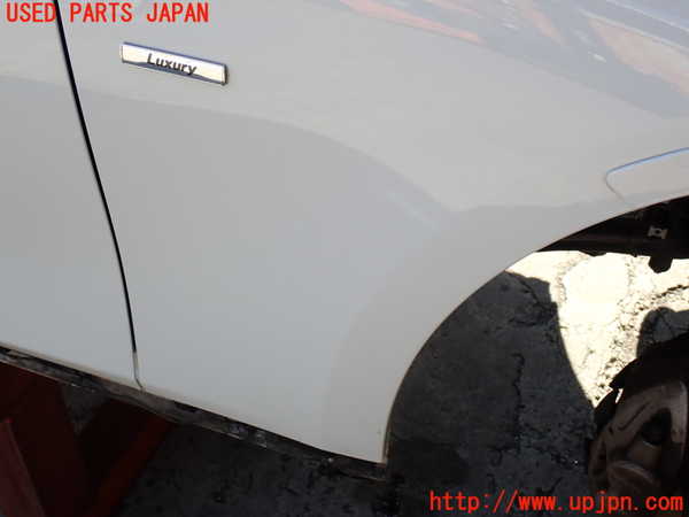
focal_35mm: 41
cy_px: 258
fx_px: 816
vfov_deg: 35.1
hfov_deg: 45.8
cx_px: 344
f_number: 4
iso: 100
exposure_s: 1/250
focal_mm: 7.31
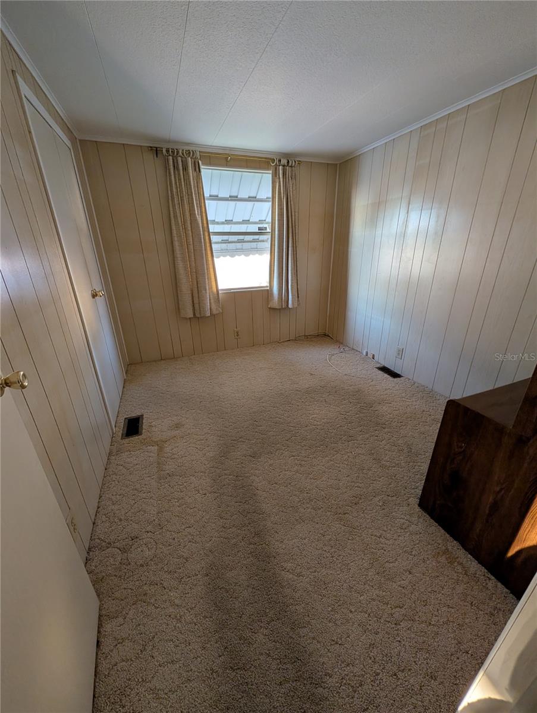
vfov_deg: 110.5
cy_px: 356
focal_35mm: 12
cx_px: 268
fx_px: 248
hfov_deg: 94.6
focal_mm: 2.02
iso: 46
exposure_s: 1/32.3
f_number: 1.7
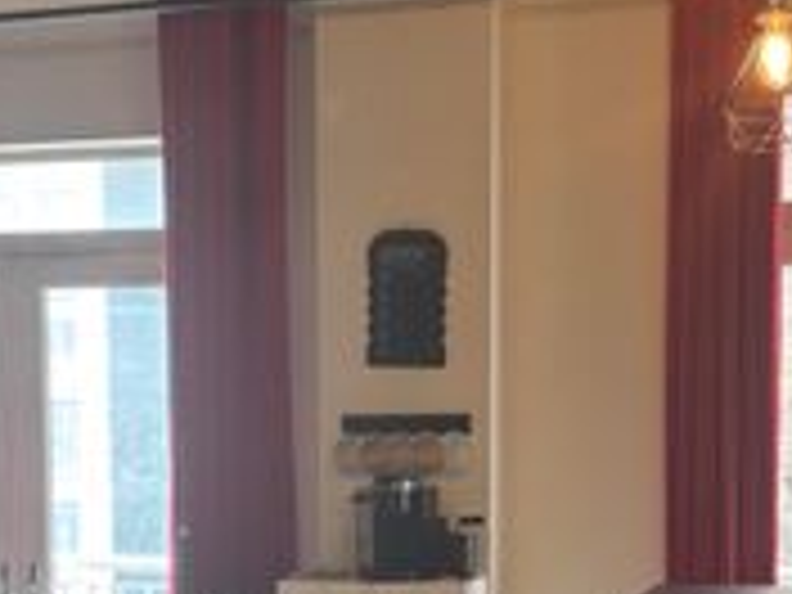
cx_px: 454
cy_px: 533
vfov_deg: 19.5
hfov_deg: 26.3
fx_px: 1693
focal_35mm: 74
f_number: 1.6
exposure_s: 1/60
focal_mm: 5.96
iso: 160
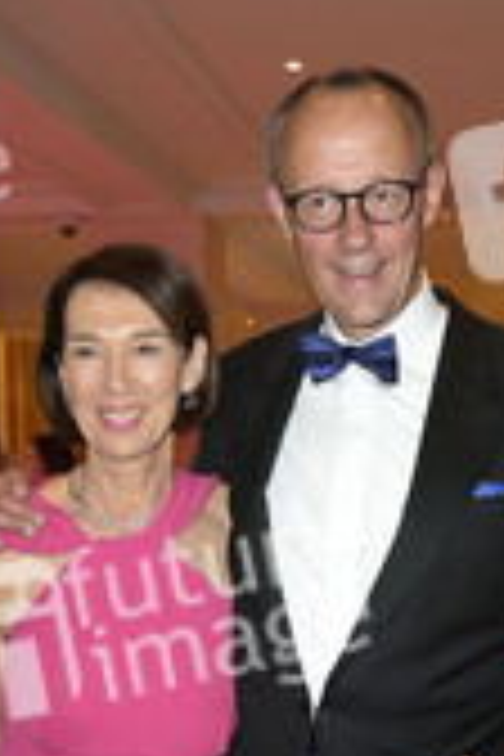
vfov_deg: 30.9
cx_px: 270
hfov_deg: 23.8
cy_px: 850
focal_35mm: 57
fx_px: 1197
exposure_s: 1/60
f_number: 5
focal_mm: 24
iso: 2000
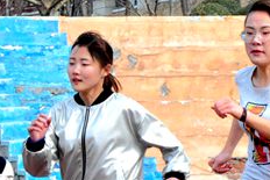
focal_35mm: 351
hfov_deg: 5.9
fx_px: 2634
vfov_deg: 3.9
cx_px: 168
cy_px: 178
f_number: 13
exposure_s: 1/1000
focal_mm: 80
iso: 3200
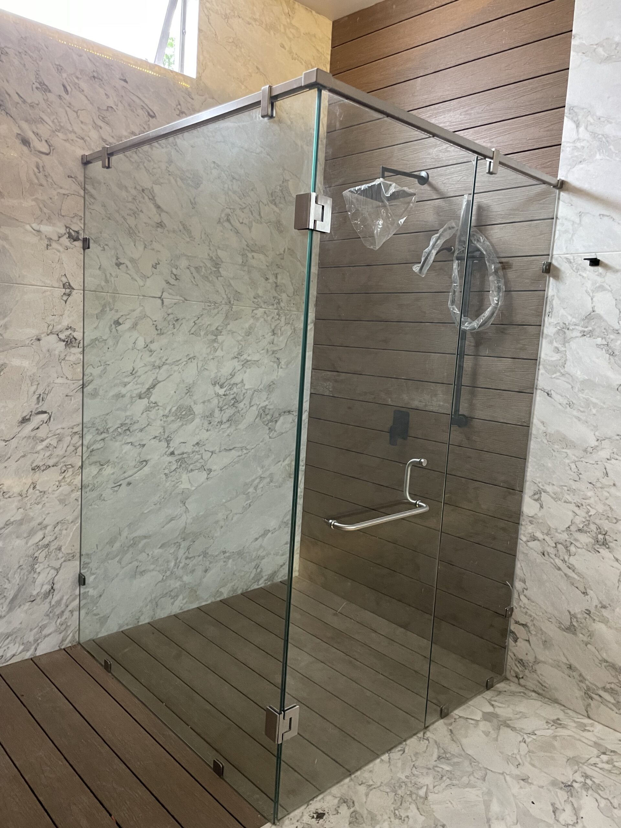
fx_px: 622
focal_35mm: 26
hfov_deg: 53.1
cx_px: 310
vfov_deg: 67.3
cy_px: 414
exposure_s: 1/60
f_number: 1.6
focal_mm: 4.2
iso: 400
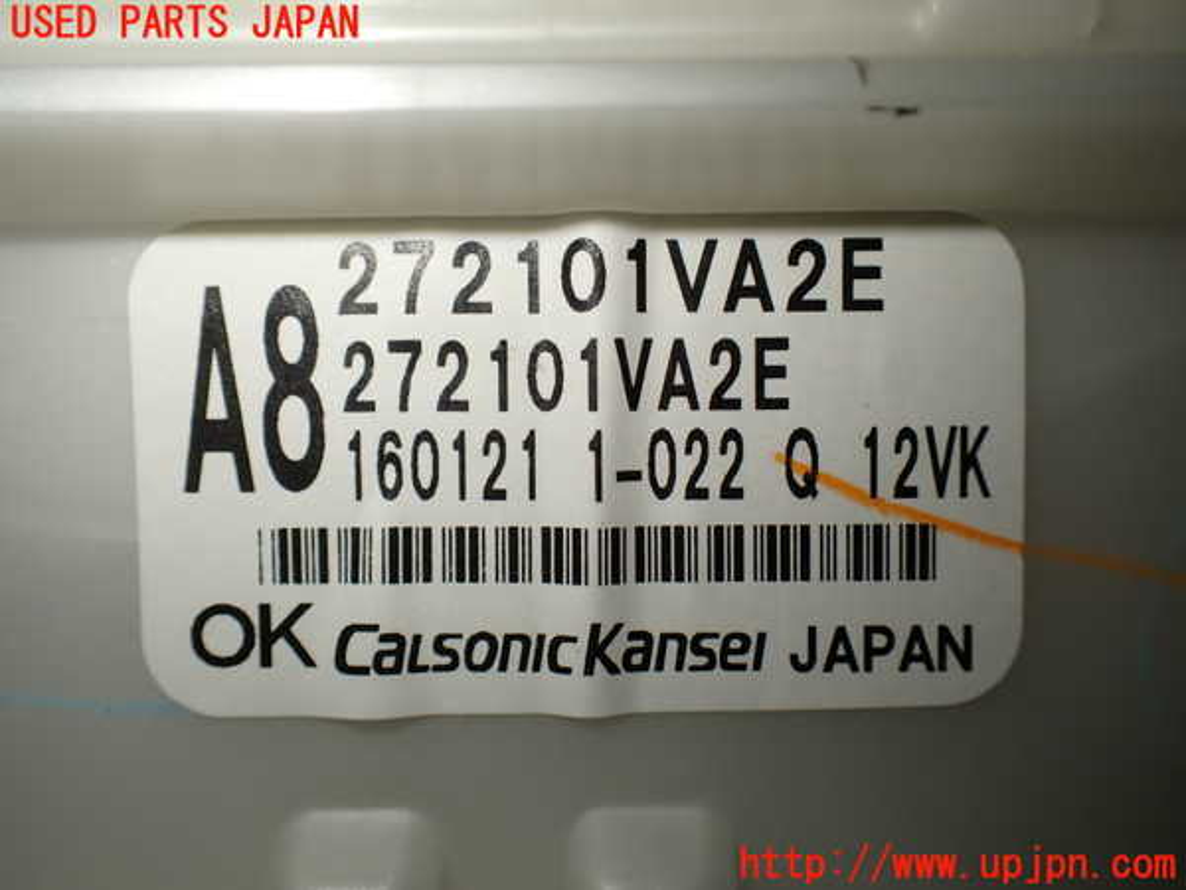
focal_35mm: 30
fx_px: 1028
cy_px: 445
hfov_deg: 60.0
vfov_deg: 46.8
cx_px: 593
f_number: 2.3
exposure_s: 1/200
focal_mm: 5.4
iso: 100
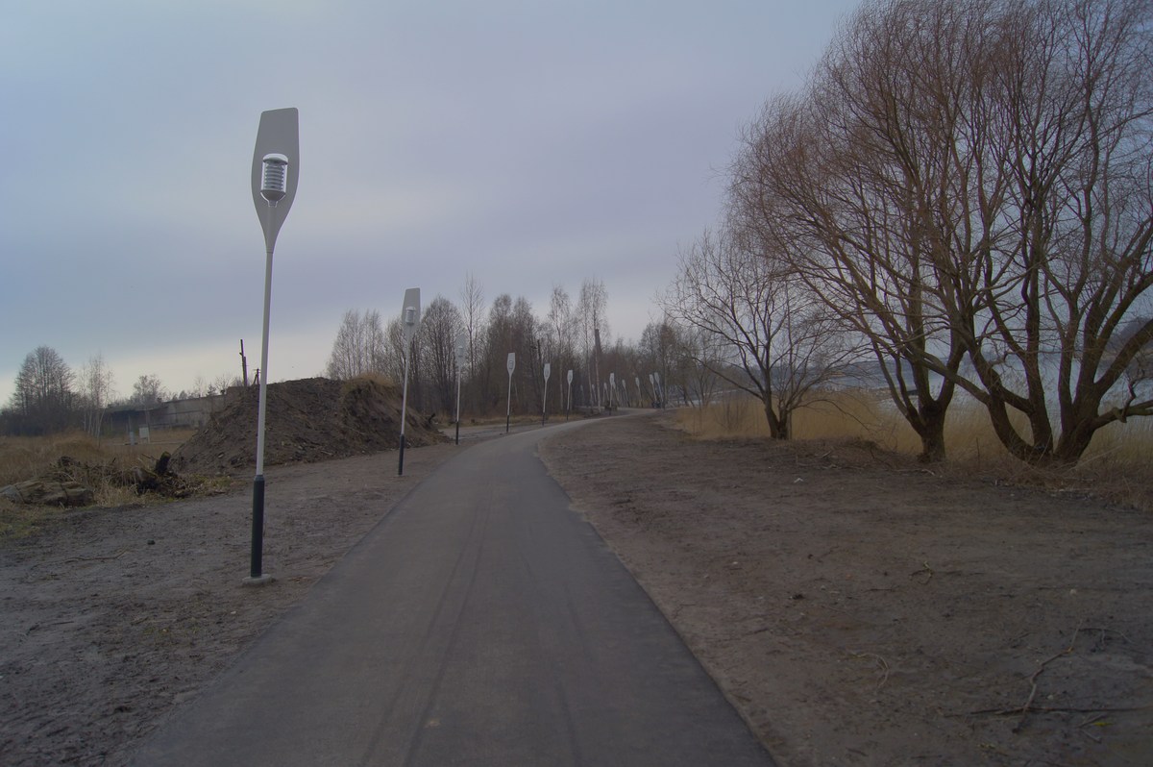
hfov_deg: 67.4
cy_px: 384
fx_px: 864
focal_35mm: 27
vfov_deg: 47.9
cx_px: 576
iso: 100
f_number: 5
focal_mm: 18
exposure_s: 1/500
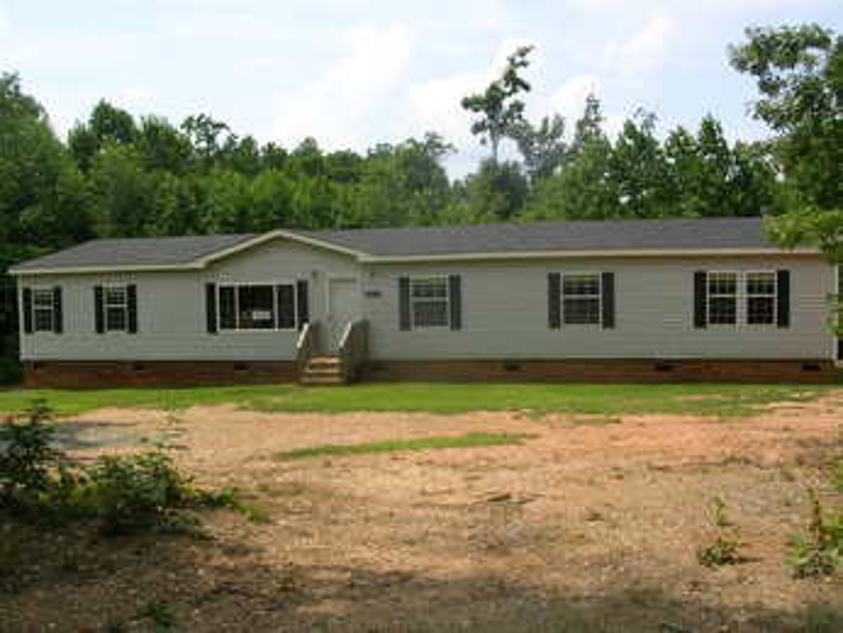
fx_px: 926
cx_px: 422
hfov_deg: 48.9
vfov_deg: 37.8
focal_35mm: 38
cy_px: 316
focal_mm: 5.8
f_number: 5.6
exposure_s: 1/285
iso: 50
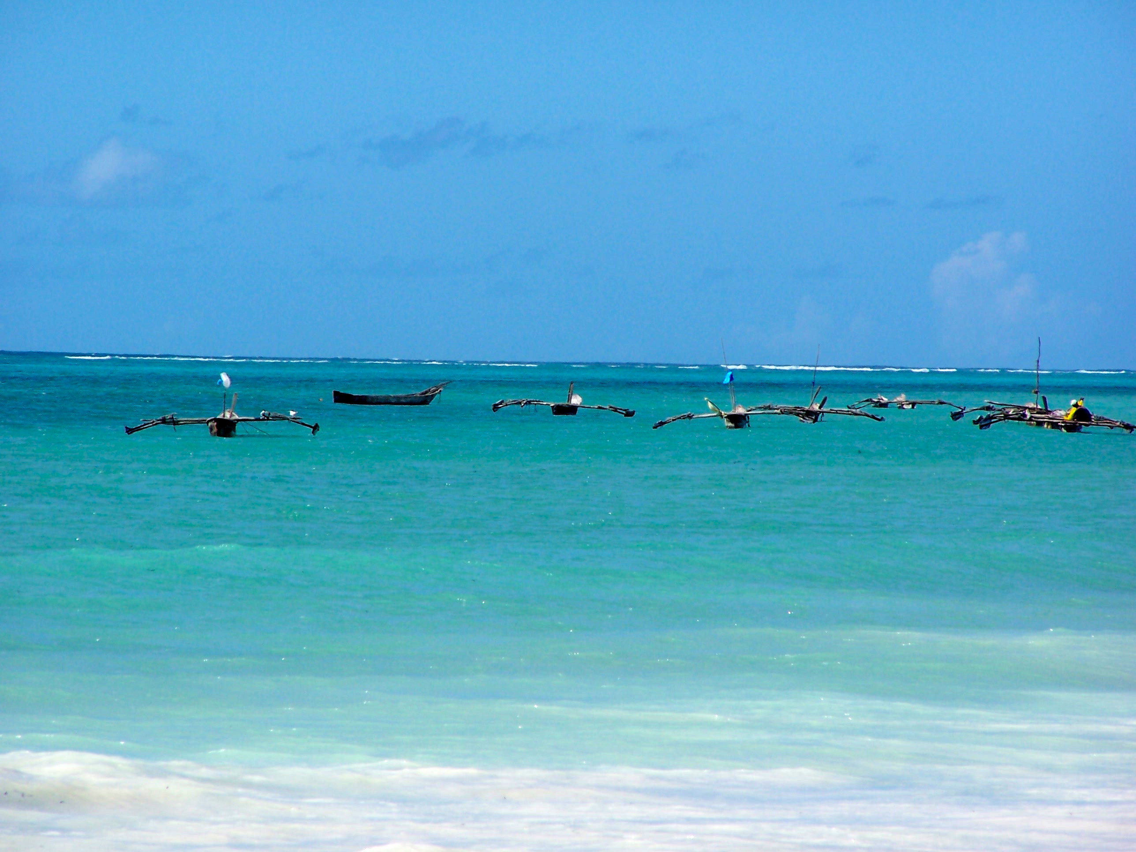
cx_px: 568
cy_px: 426
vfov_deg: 3.9
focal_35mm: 380
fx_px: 12471
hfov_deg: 5.2
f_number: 5
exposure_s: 1/640
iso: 80
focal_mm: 63
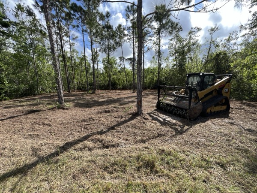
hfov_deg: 106.2
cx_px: 128
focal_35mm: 13
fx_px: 97
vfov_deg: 89.9
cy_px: 96
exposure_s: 1/747
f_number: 1.8
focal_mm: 1.57
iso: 32
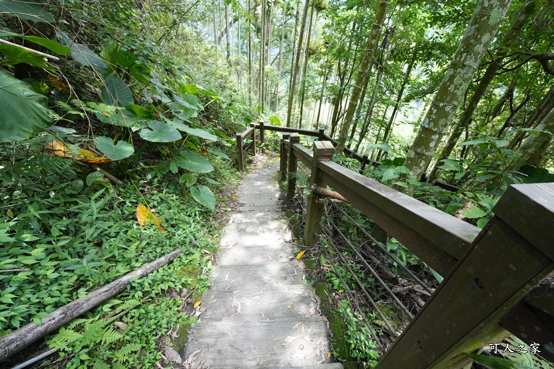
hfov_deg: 104.2
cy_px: 184
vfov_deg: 81.2
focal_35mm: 14
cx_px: 277
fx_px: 215
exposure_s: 1/400
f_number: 7.1
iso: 2500
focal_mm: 14
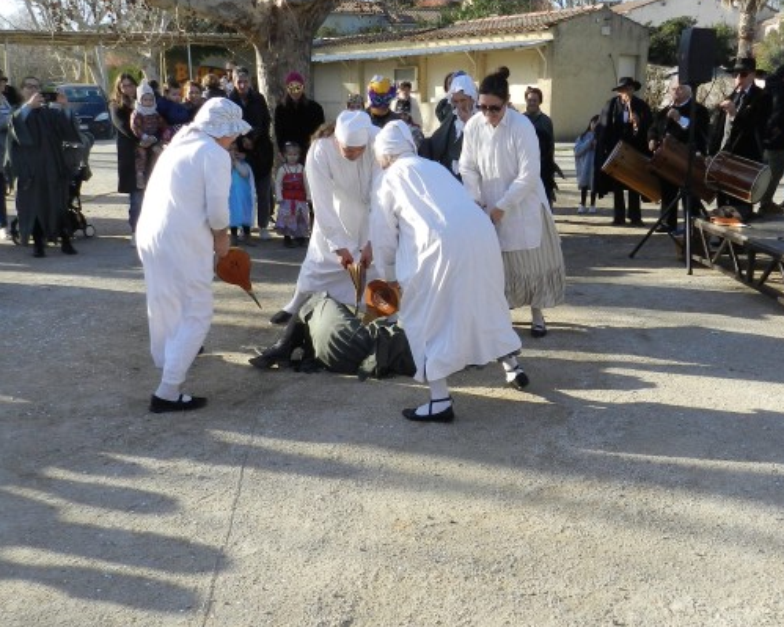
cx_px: 424
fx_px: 835
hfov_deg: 50.2
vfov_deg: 41.1
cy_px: 322
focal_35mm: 36
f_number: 3.4
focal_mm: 4
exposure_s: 1/640
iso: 160
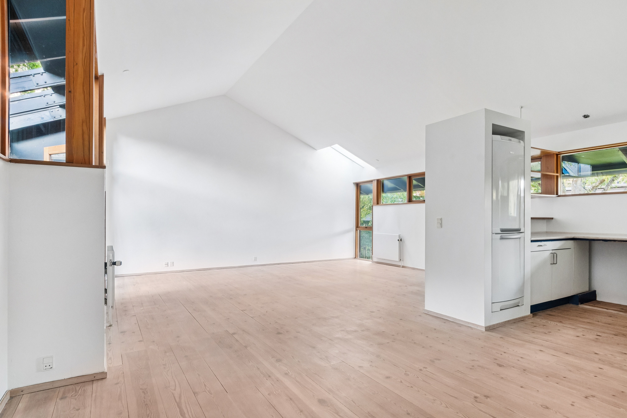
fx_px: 313
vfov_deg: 67.4
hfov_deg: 90.0
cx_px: 314
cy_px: 209
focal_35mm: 18
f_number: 10
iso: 500
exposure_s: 1/2.5
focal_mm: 12
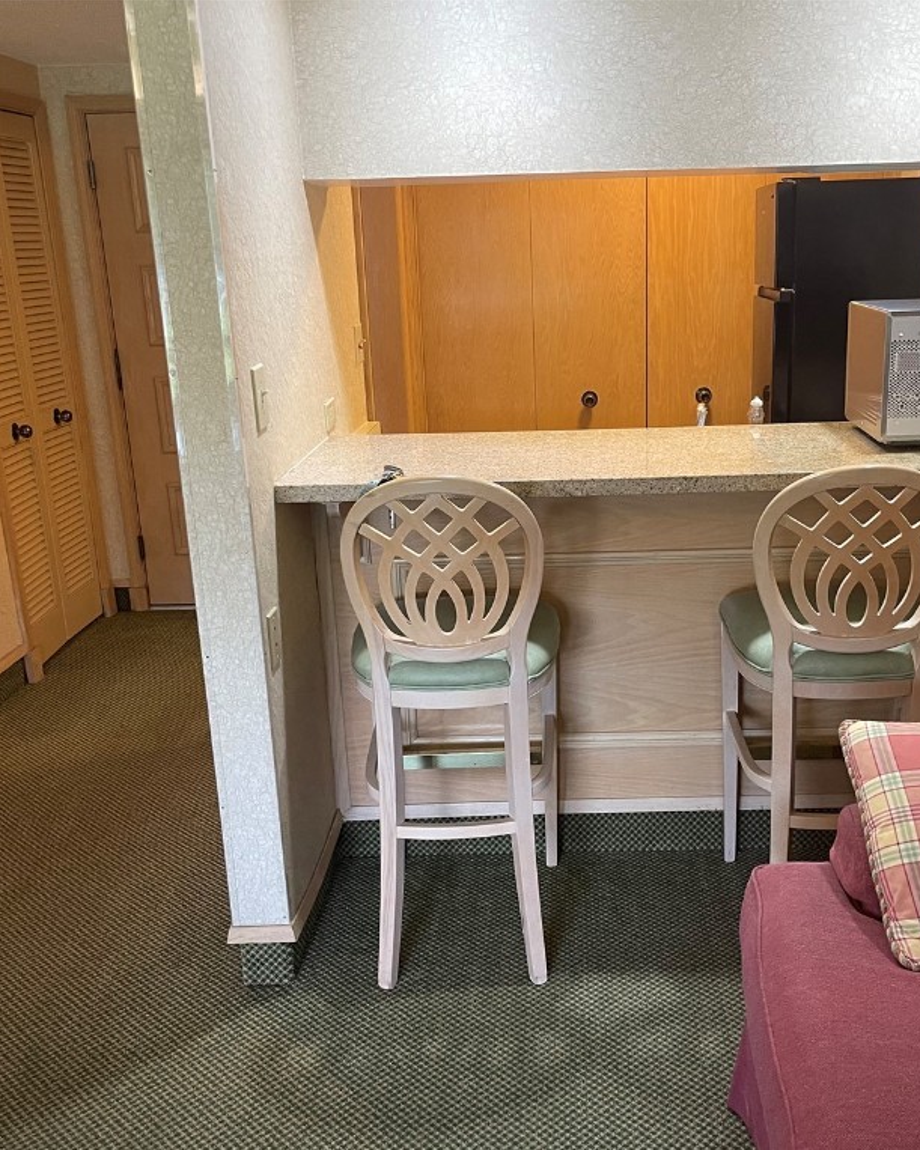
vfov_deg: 52.8
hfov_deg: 43.1
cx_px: 553
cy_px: 577
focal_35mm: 34
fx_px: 1157
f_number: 1.6
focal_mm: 5.1
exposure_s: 1/60
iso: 160
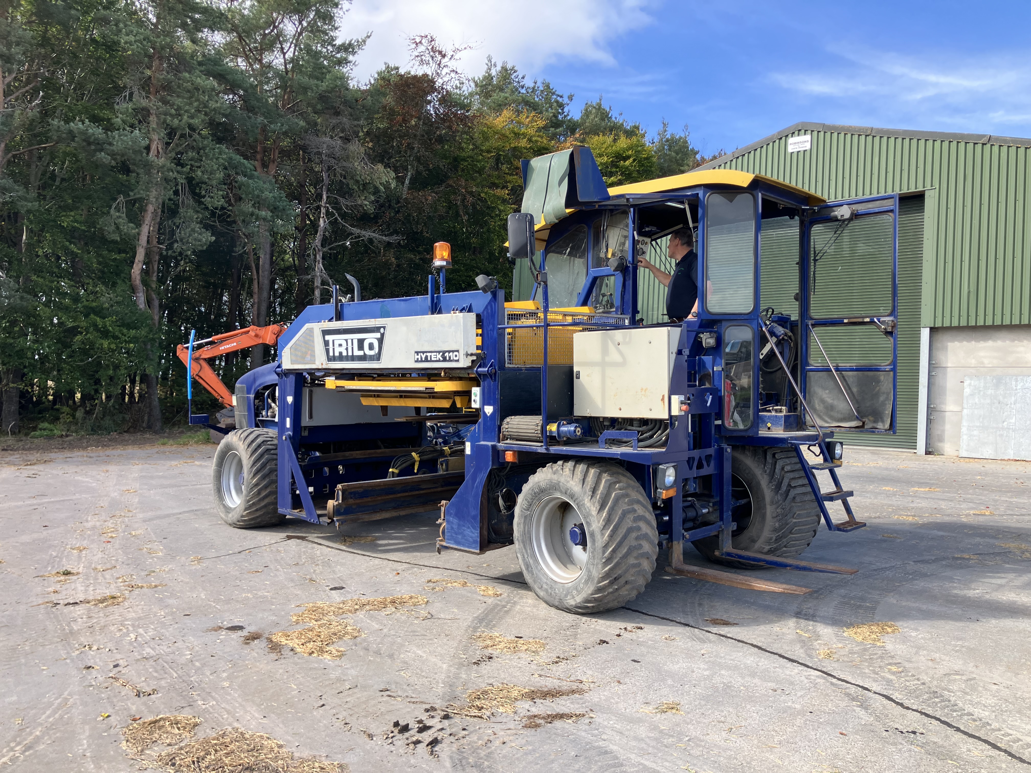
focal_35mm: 28
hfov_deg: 63.4
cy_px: 386
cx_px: 516
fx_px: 834
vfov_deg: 49.7
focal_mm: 3.99
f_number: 1.8
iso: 32
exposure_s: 1/505
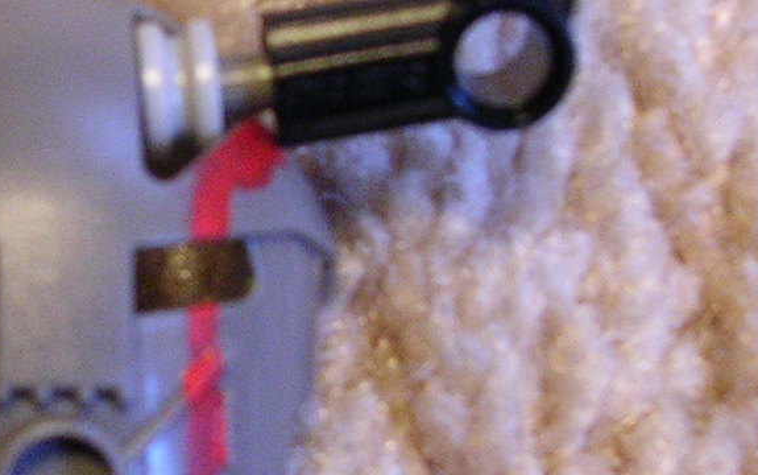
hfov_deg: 18.2
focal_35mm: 112
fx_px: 2315
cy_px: 274
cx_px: 30
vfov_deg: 11.7
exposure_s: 1/3.5
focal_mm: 5.8
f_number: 2.8
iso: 331
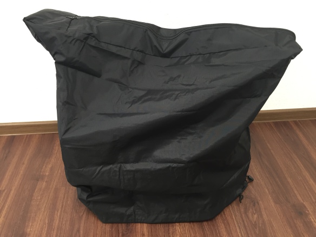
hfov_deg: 61.7
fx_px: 265
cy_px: 118
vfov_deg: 48.2
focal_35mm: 29
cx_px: 158
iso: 125
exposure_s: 1/33
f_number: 2.2
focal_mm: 4.15
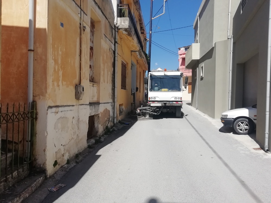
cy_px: 102
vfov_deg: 53.1
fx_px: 204
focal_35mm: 26
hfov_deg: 67.3
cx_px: 136
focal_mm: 3.46
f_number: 2.2
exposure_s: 1/1862
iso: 50
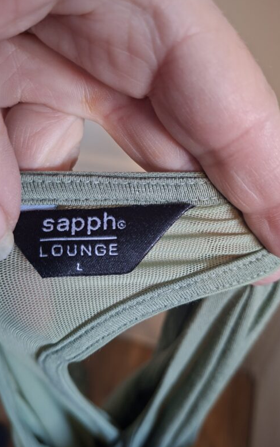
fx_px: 305
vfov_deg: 72.5
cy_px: 225
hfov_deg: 49.3
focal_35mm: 25
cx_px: 142
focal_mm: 5.54
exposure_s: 1/24
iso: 400
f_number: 1.8
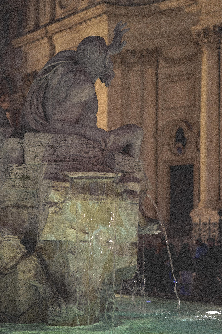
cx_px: 111
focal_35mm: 85
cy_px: 167
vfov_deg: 23.9
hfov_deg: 16.1
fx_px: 786
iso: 2500
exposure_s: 1/250
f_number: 1.4
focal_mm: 85
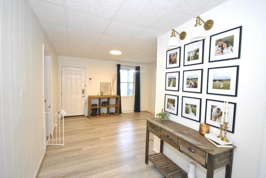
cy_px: 89
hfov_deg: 96.7
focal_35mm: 16
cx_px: 131
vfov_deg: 73.9
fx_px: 118
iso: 400
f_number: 4
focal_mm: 10
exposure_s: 1/25
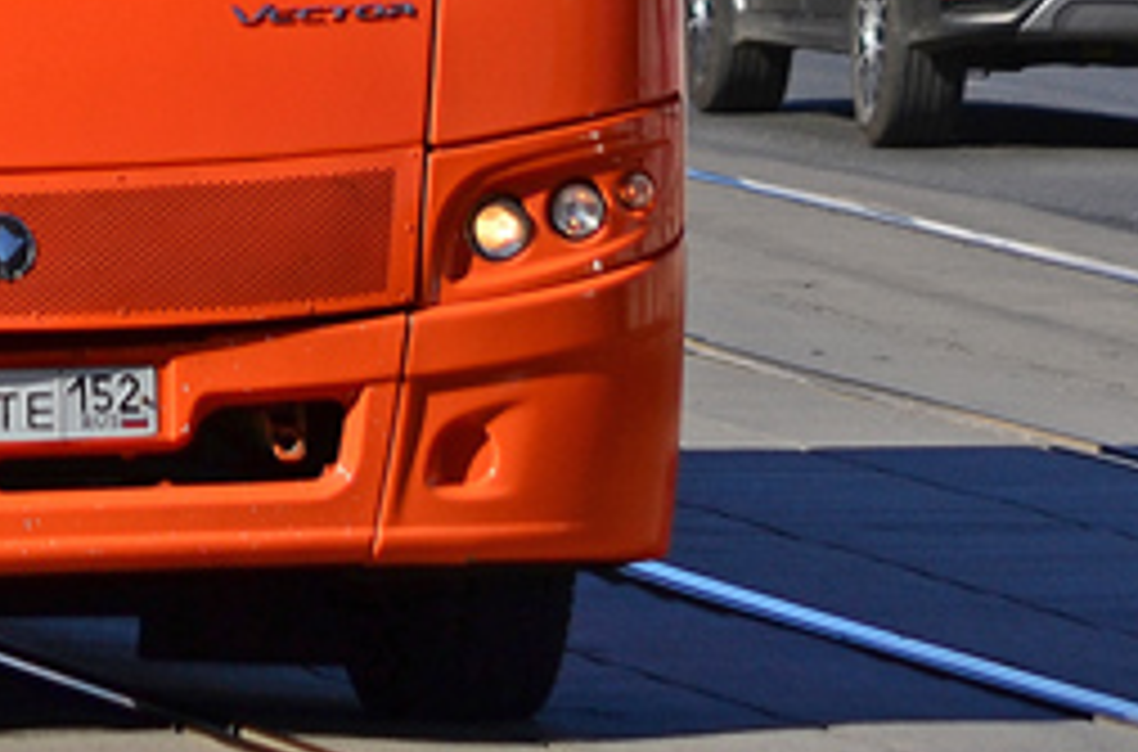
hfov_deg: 1.9
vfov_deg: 1.3
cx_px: -346
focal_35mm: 1068
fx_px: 33656
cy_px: -448
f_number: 4.8
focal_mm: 150
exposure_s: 1/800
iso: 100
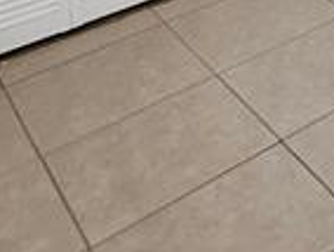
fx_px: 706
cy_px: -318
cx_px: 652
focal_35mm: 73
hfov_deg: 18.5
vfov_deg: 14.7
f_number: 2.2
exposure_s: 1/60
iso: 125
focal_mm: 1.74
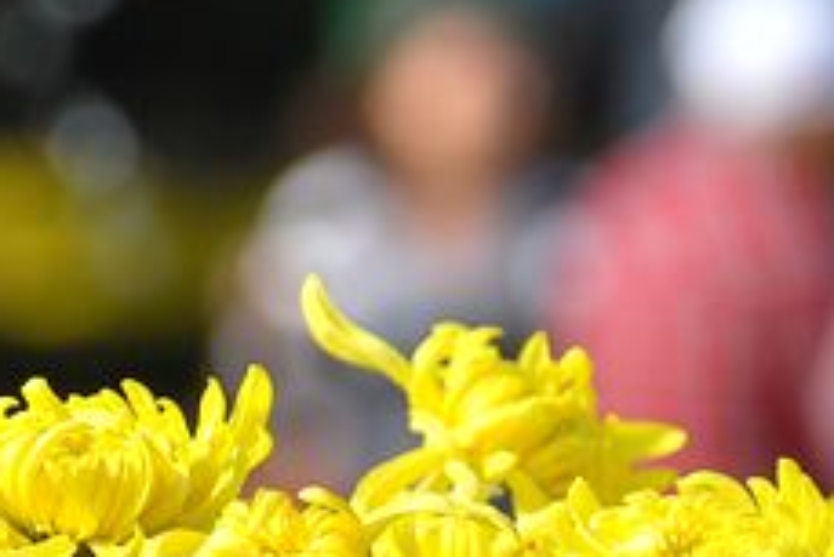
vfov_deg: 2.1
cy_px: 490
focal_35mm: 661
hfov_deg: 3.1
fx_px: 15322
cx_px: 765
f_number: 5.6
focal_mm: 180
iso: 200
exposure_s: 1/1000
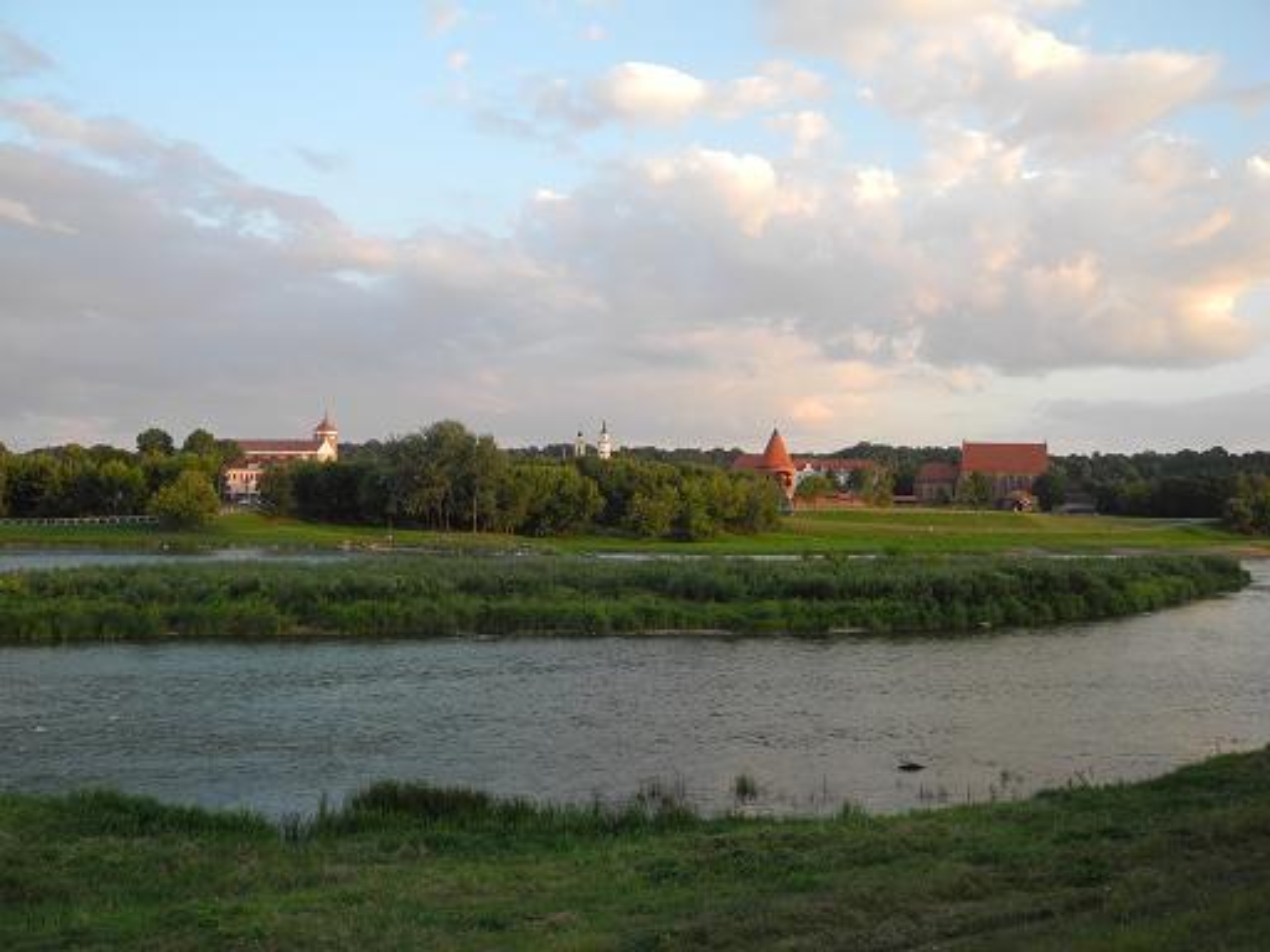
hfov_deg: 52.6
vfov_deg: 40.7
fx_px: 1284
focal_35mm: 35
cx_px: 635
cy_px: 476
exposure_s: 1/160
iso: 100
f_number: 3.2
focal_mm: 7.4
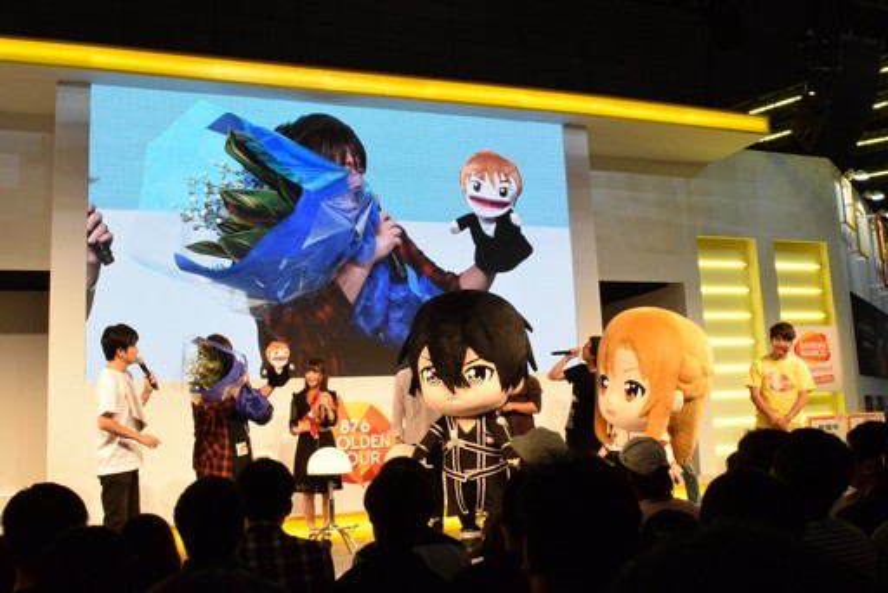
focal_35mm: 36
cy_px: 296
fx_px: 888
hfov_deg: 53.1
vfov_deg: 36.9
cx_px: 444
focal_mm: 24
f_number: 20
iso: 3200
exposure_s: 1/100
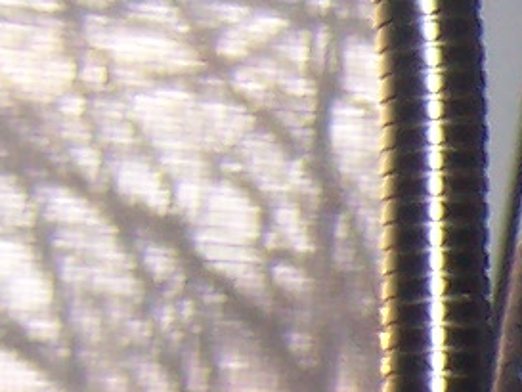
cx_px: 1539
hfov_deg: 6.7
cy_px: 1044
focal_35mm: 268
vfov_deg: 5.3
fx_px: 4043
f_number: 2.8
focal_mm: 5.6
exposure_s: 1/60
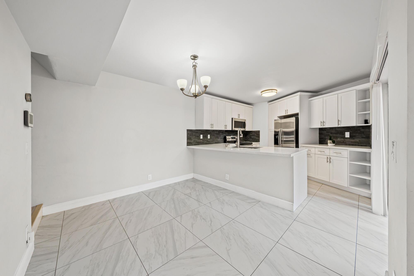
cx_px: 207
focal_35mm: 12
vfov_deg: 90.0
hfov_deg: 112.6
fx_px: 138
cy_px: 138
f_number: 13
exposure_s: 1
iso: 100
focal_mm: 12
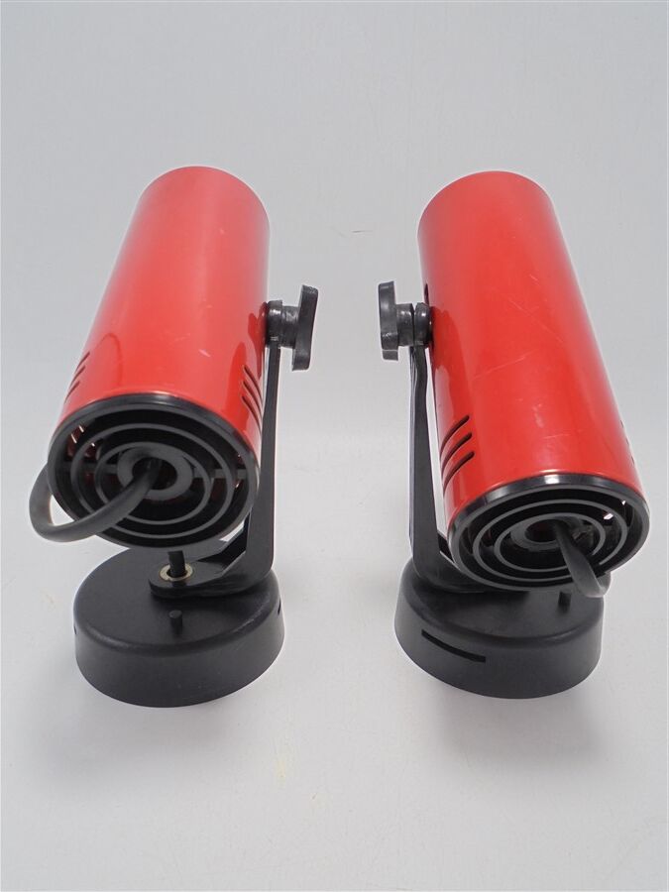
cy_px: 446
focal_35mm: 29
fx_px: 747
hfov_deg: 48.2
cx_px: 334
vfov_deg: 61.7
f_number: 3.7
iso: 100
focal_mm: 5.3
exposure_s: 1/60
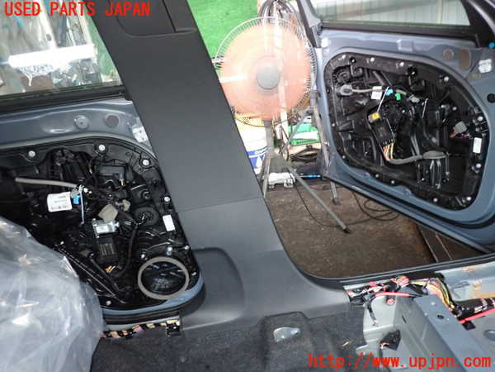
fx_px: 357
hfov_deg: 69.4
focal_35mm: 25
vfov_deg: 54.9
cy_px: 186
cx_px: 248
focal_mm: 4.5
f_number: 2
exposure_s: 1/30
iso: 250
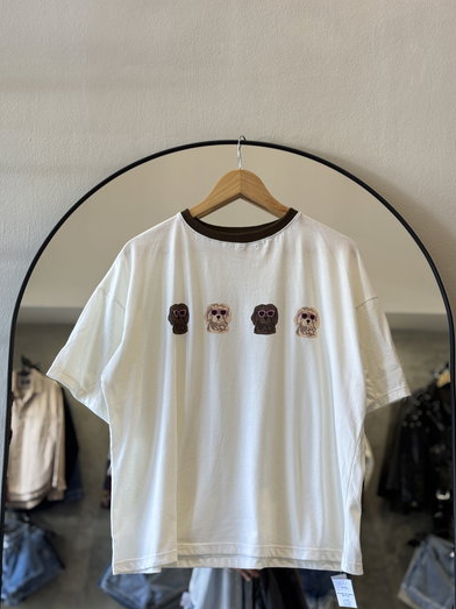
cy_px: 300
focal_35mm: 53
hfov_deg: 27.5
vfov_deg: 36.2
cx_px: 228
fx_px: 931
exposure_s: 1/50
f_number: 1.6
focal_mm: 5.96
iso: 40
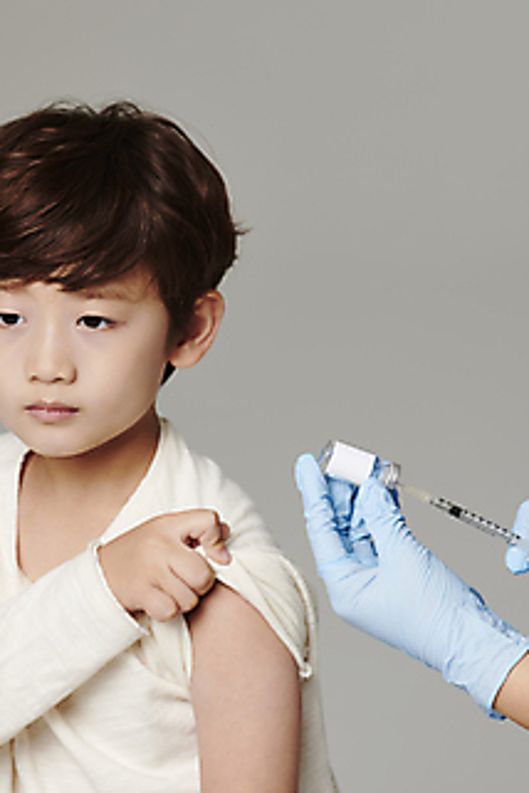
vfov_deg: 13.2
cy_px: 440
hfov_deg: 8.8
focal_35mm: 156
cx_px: 286
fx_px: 3438
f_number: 8
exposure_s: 1/125
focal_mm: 125
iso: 100
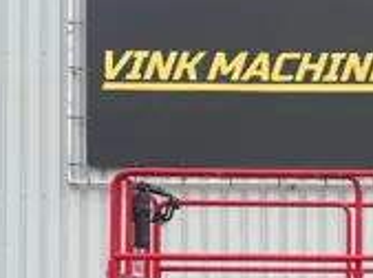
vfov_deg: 19.0
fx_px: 796
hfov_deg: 25.8
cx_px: 311
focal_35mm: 74
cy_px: 304
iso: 32
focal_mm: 4.2
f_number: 1.6
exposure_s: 1/146
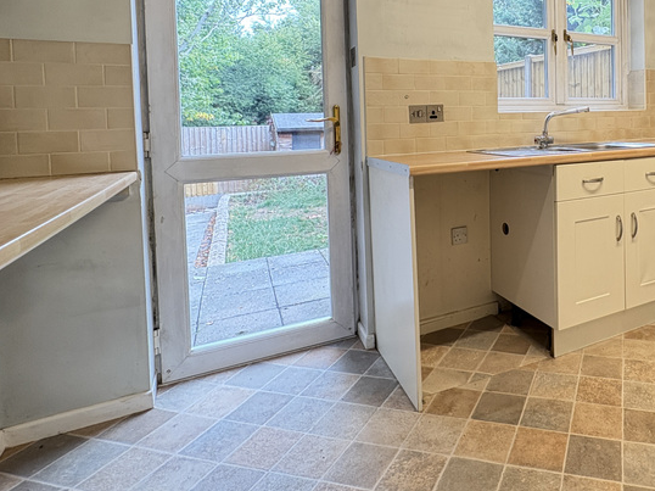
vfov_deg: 52.8
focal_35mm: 25
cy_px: 132
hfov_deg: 63.9
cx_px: 515
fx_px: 473
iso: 160
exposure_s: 1/50
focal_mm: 2.22
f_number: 2.2
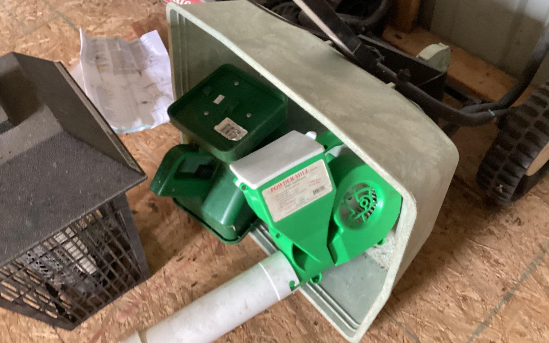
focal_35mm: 33
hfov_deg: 58.1
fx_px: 494
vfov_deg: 38.3
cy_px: 151
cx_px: 274
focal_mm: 3.3
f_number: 2.4
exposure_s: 1/30
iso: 320
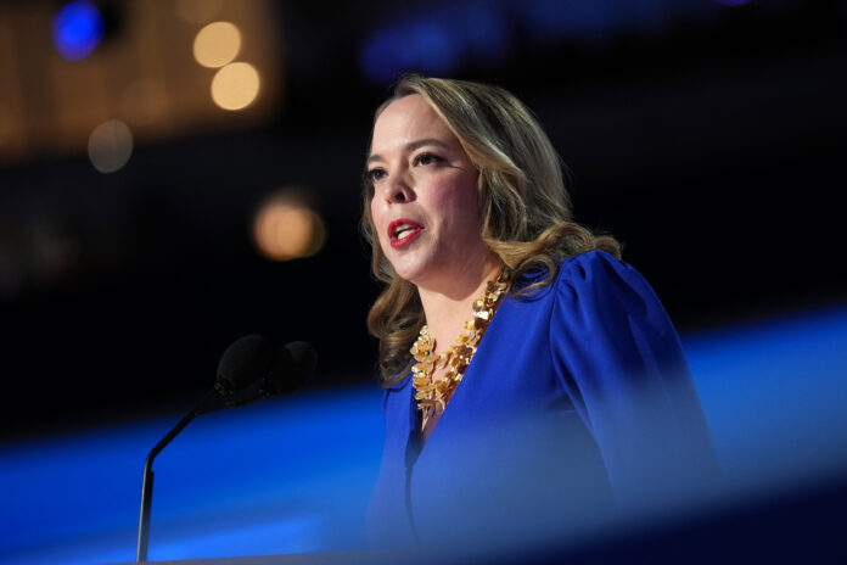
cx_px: 424
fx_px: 6423
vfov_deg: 5.0
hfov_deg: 7.5
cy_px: 282
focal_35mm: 273
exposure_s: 1/200
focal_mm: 182
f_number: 2.8
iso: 1250
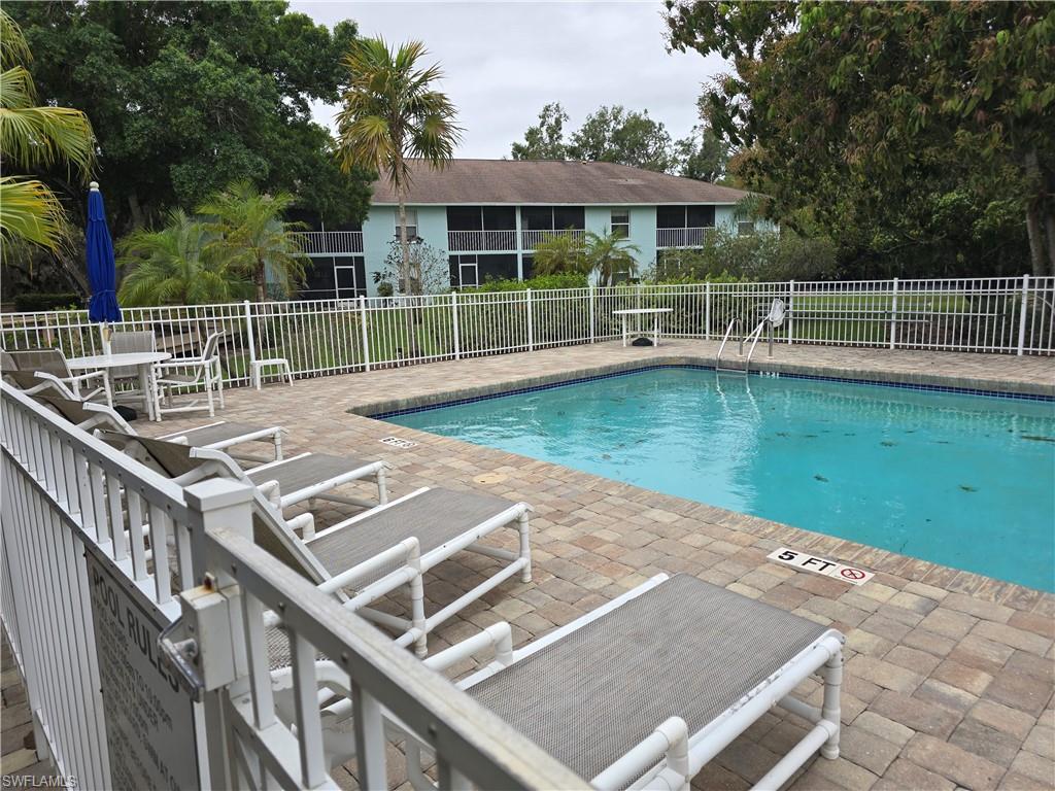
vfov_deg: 58.9
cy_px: 396
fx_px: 701
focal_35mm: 23
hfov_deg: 73.9
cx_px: 528
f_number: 1.7
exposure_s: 1/284
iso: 12
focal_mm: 6.3
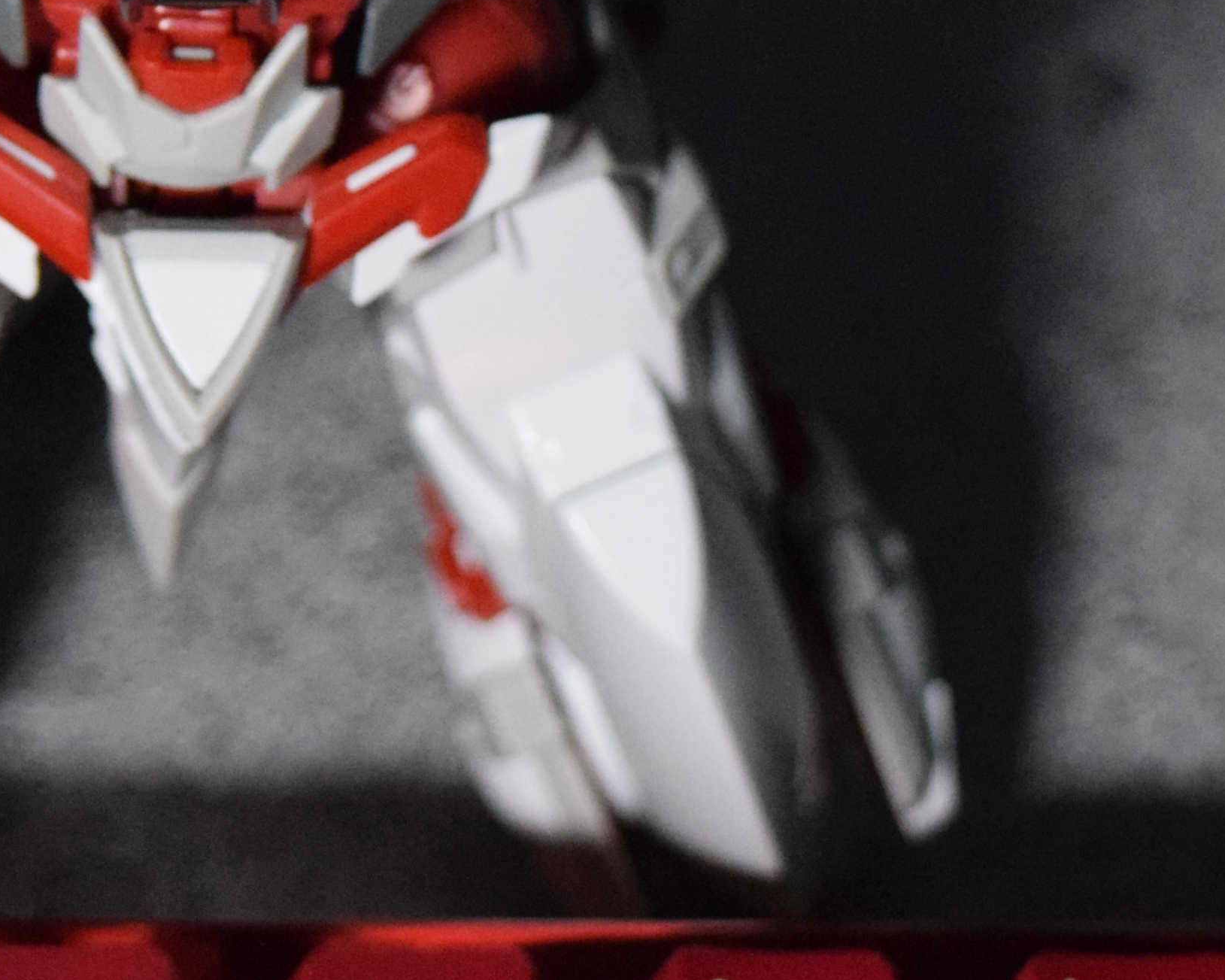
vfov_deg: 7.8
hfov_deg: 9.8
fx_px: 7142
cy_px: 74
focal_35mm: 197
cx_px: 170
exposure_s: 1/60
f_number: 4.8
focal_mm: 38
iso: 3600
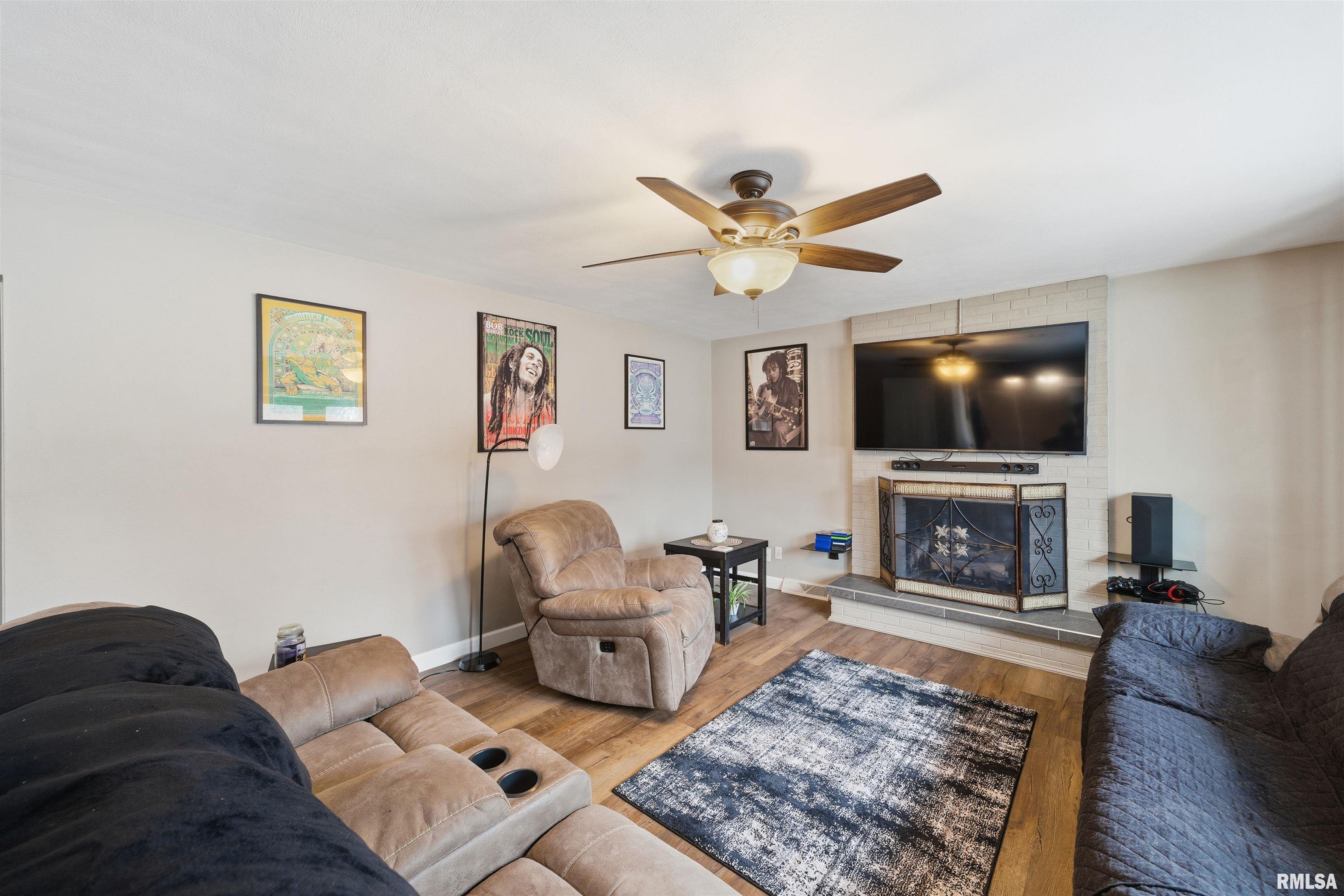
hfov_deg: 108.3
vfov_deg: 85.4
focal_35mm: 13
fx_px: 485
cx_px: 672
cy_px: 448
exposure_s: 1/15
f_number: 5.6
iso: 100
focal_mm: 13
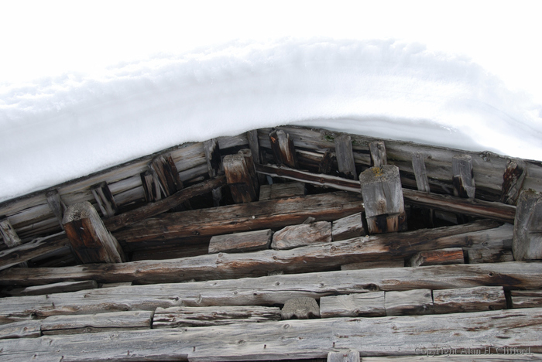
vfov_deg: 32.0
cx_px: 271
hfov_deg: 46.4
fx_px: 633
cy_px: 181
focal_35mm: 42
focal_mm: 28
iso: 100
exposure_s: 1/125
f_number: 4
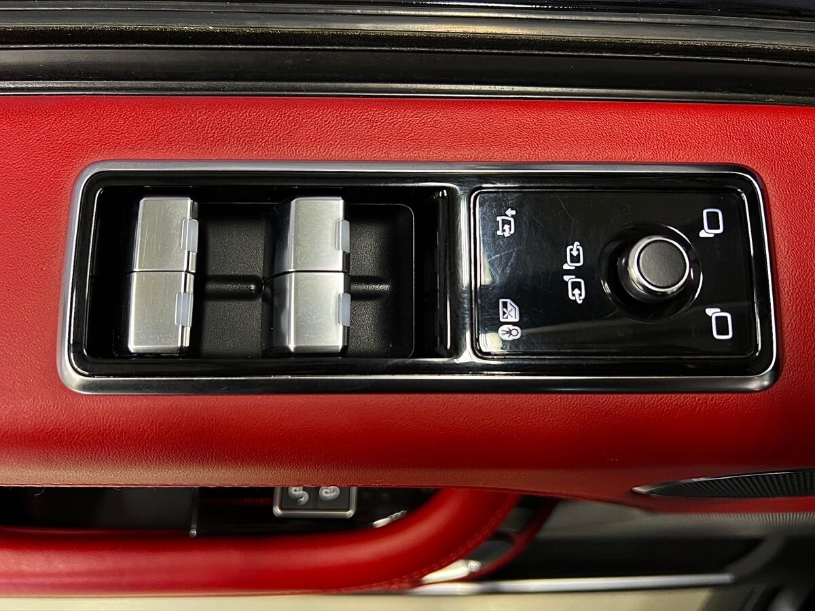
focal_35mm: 26
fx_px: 612
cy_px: 306
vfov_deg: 53.1
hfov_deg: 67.3
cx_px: 408
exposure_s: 1/50
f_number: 1.5
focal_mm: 5.7
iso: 320
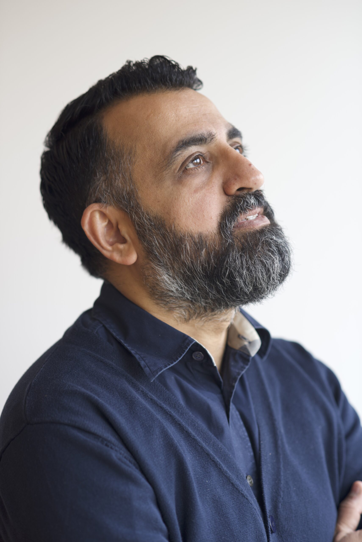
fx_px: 1281
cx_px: 181
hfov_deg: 16.1
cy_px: 271
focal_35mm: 85
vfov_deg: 23.9
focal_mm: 85
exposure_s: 1/60
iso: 220
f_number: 2.8
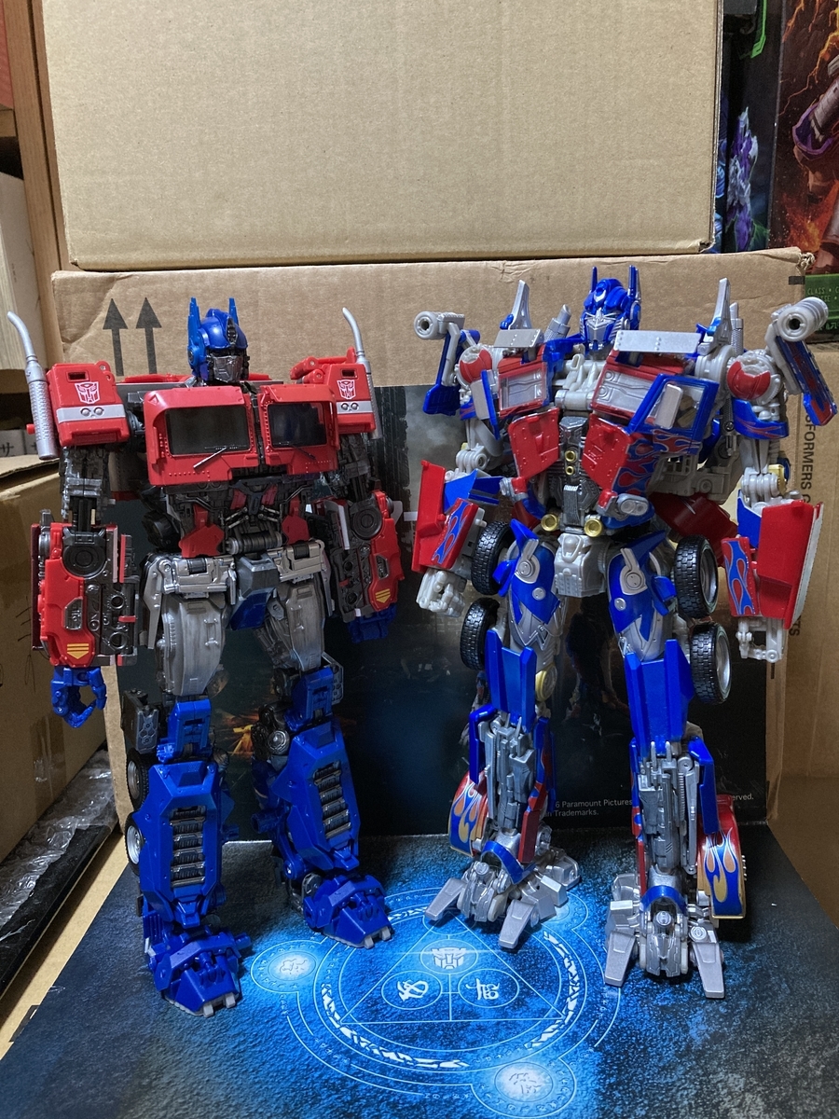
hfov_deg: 49.7
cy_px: 560
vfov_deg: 63.4
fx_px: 905
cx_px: 420
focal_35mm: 28
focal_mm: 3.99
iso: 400
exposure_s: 1/36
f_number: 1.8
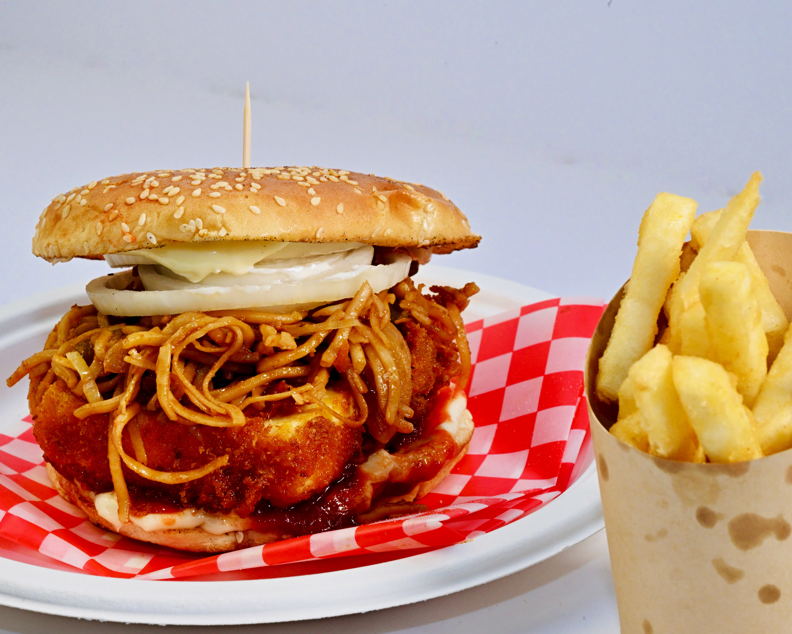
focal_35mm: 136
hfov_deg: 14.2
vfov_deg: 11.3
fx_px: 3188
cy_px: 316
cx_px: 422
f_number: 22
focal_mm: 120
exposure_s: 1/125
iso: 2200
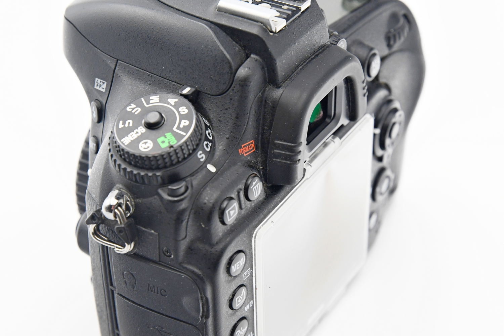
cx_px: 252
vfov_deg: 16.3
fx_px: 1176
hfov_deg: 24.2
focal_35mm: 84
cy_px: 168
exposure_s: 1/100
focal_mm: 56
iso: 1600
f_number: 8
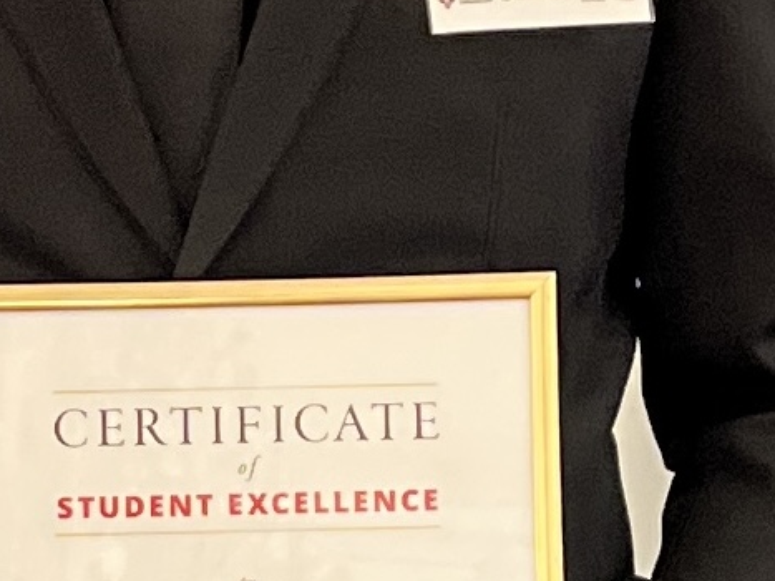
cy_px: -106
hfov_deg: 15.9
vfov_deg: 11.9
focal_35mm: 122
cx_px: 710
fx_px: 2731
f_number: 1.5
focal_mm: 5.7
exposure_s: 1/100
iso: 125
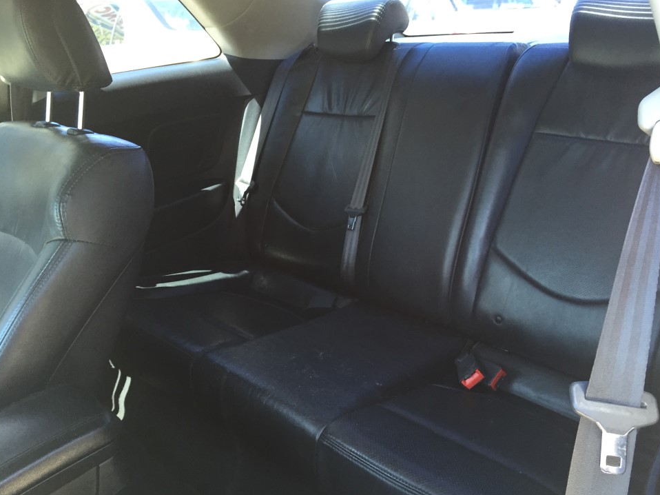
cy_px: 242
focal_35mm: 31
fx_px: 591
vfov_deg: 45.4
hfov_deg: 58.3
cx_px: 348
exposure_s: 1/30
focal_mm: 4.15
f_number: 2.2
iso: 50
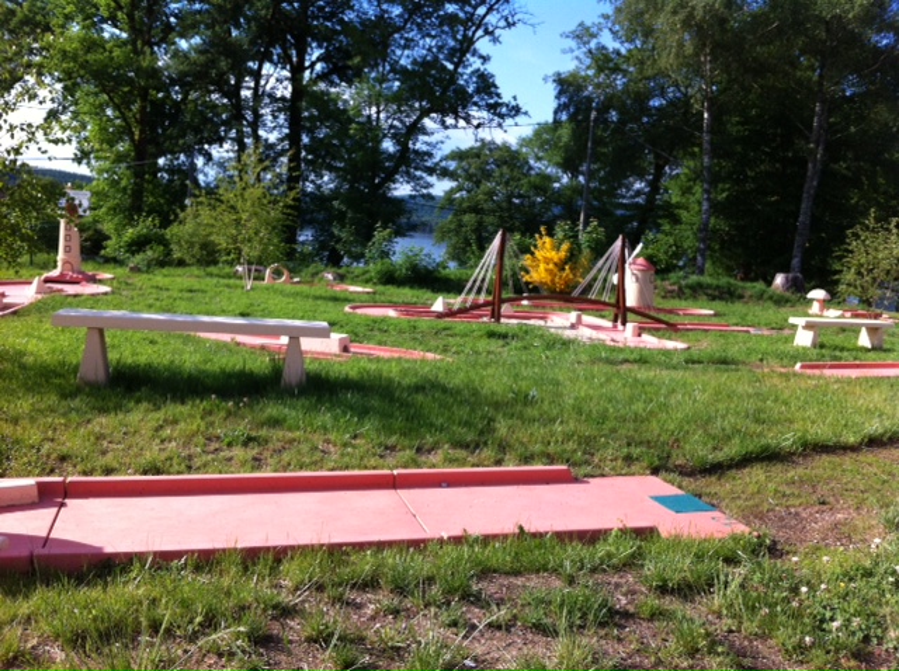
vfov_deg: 40.6
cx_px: 450
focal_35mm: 35
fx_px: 908
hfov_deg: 52.7
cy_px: 336
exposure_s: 1/718
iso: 80
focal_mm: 3.85
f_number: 2.8
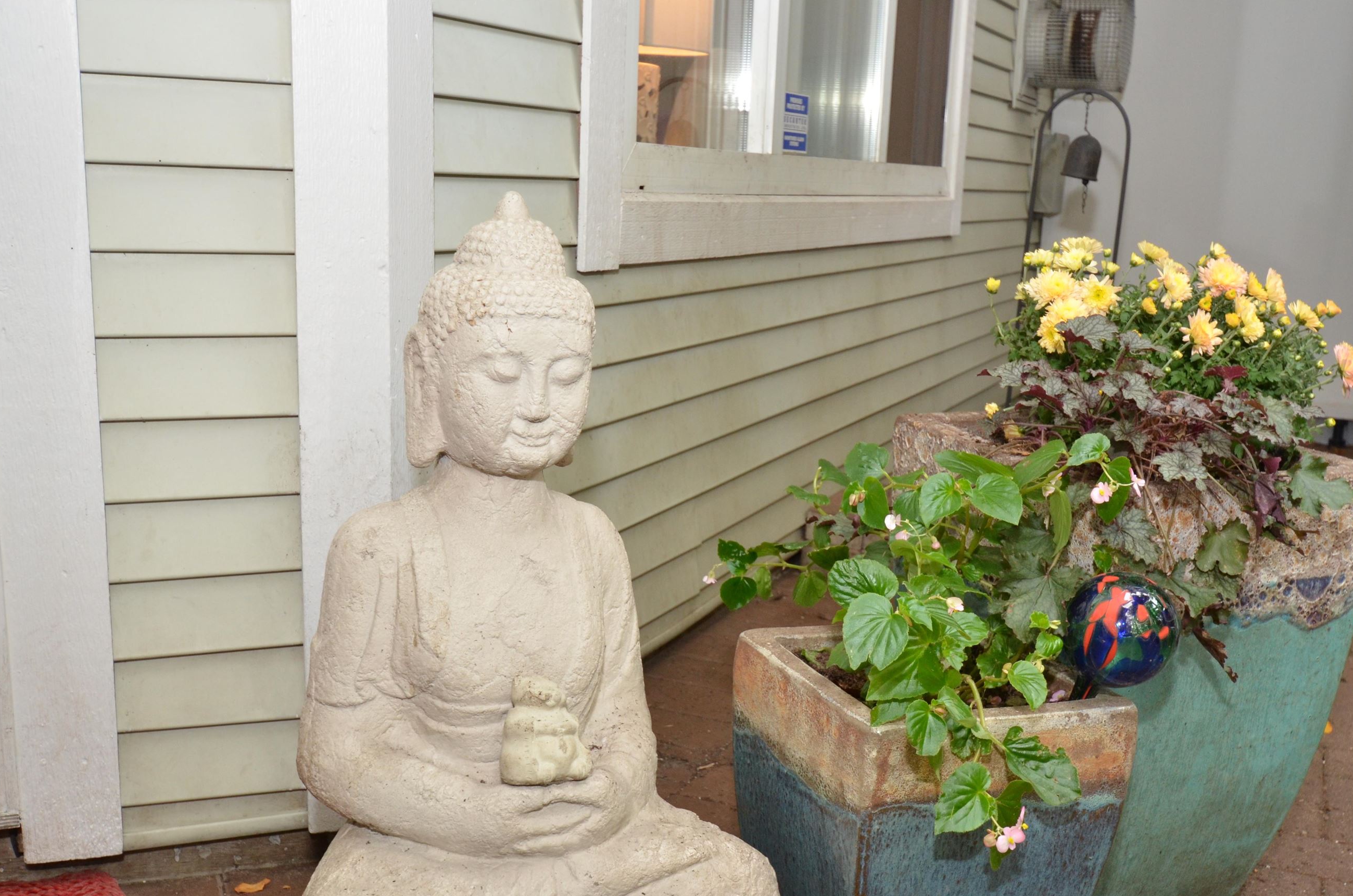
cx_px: 760
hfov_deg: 49.5
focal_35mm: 39
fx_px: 1463
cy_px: 527
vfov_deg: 34.0
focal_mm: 22
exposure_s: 1/60
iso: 800
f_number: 7.1
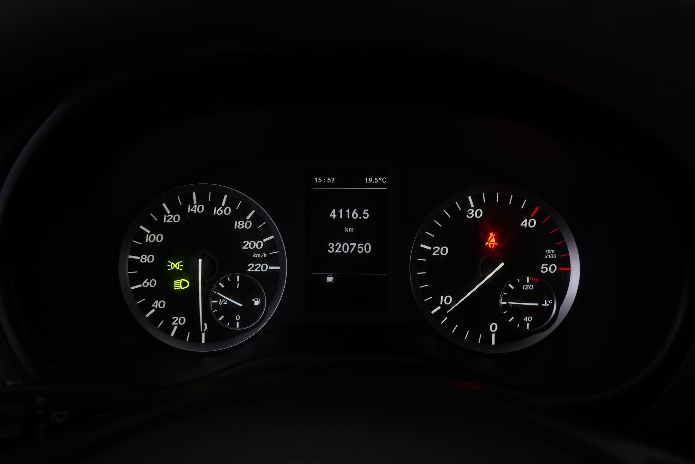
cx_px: 348
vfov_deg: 45.0
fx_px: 560
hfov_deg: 63.7
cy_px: 232
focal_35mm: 29
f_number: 5.6
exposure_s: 1/13
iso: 800
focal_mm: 29
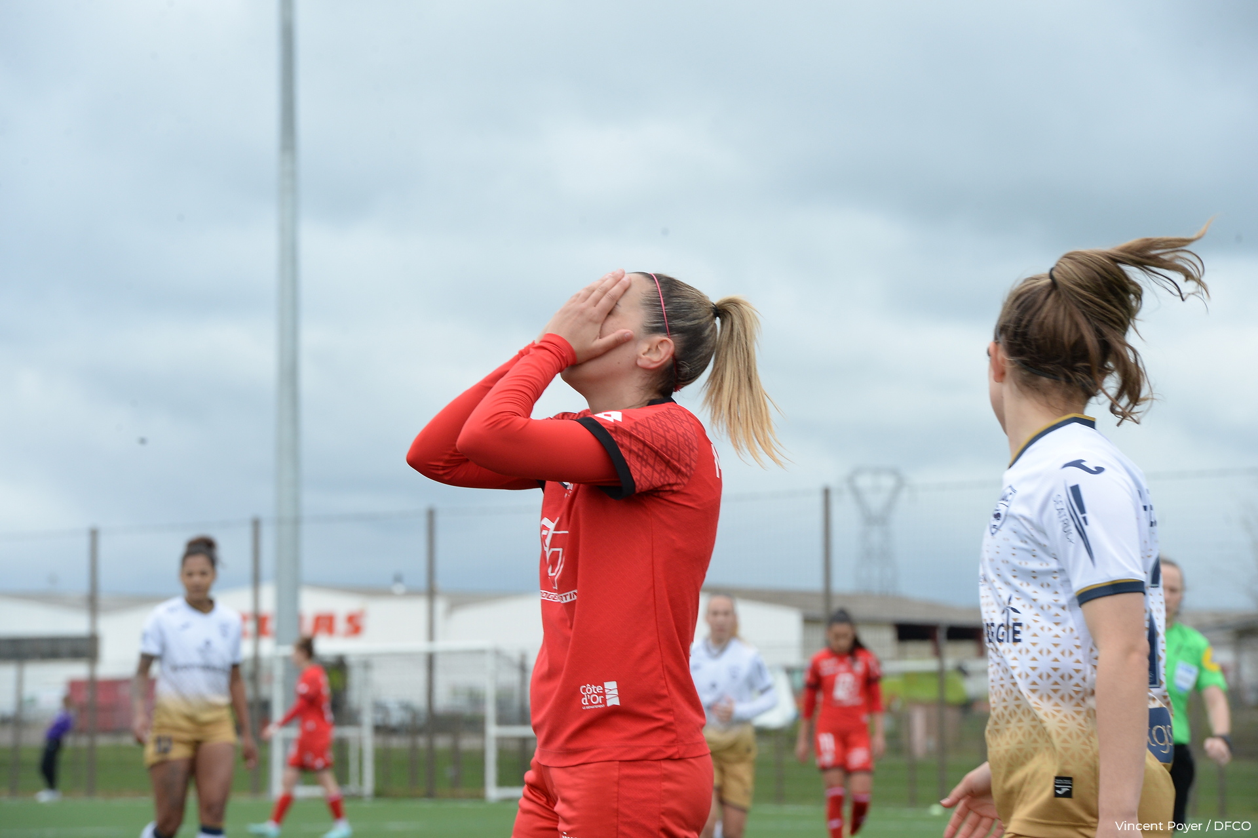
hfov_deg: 10.3
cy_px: 419
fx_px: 6985
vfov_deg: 6.9
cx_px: 629
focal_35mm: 200
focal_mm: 200
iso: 1000
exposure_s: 1/800
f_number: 13
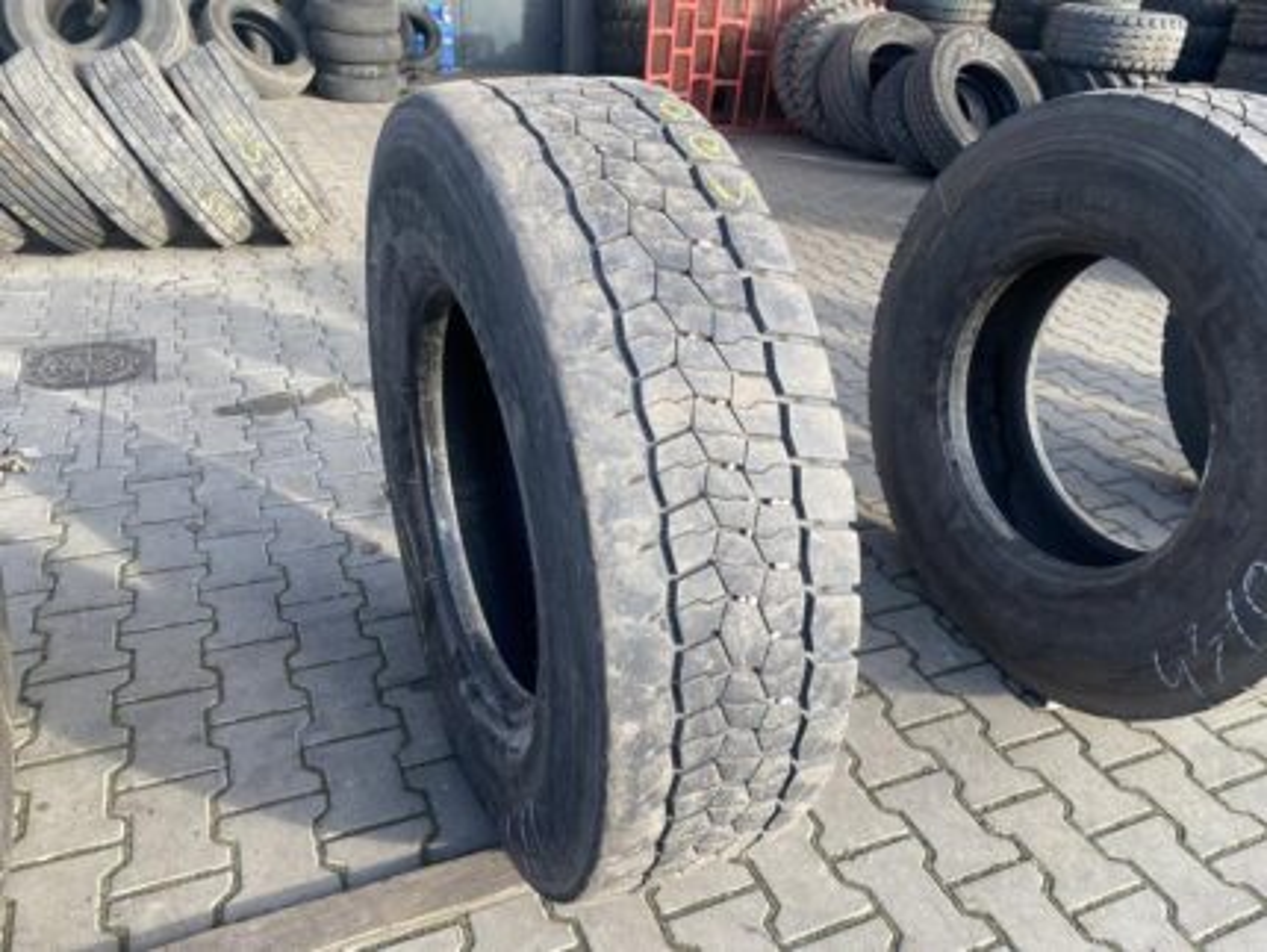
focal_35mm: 26
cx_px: 634
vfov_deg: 53.1
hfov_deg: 67.3
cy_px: 476
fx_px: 952
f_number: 1.8
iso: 32
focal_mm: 4.25
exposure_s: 1/222
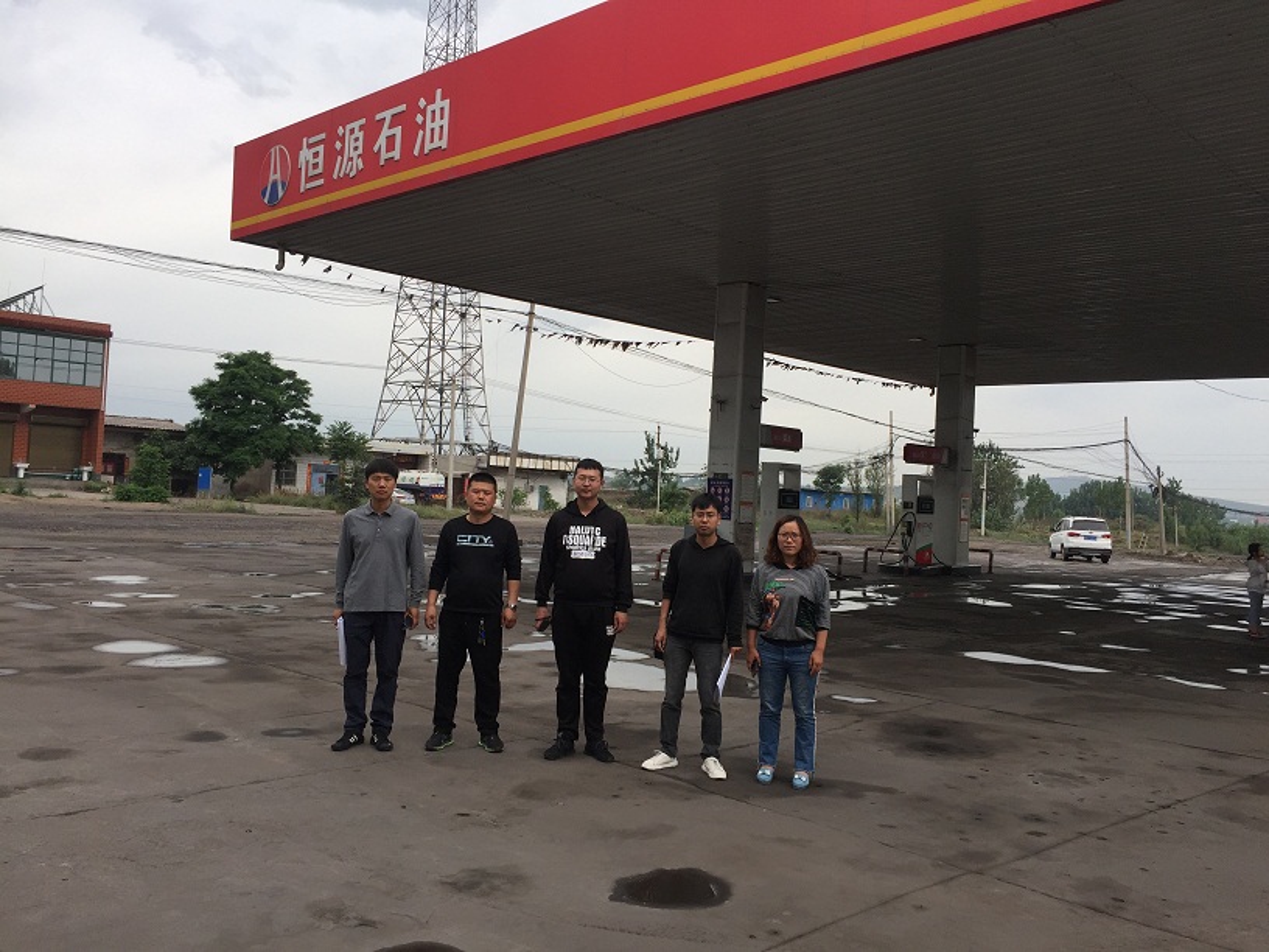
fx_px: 1063
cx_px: 634
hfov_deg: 61.7
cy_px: 476
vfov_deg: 48.2
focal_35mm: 29
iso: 32
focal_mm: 4.15
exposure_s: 1/879
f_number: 2.2
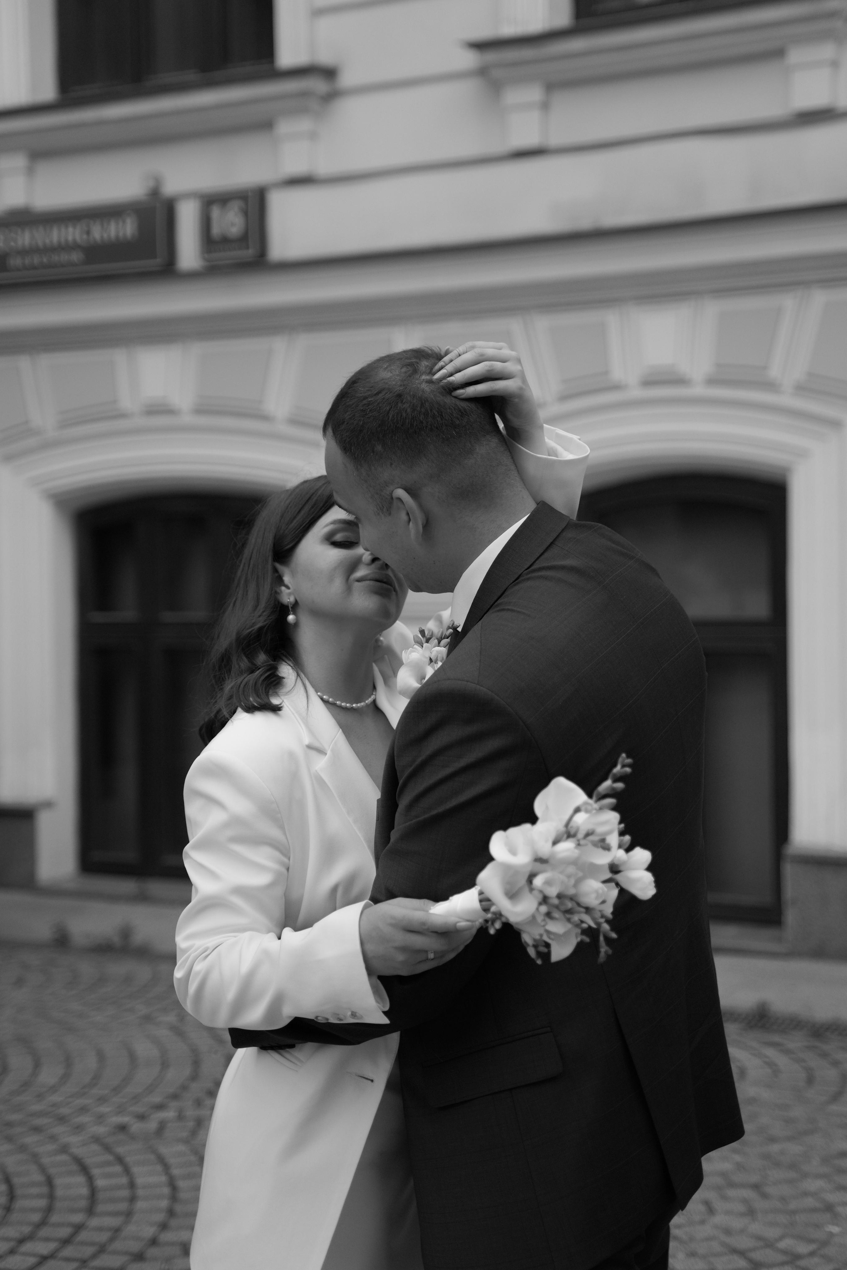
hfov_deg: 25.1
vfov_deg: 36.9
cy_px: 635
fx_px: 1906
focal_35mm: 54
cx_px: 424
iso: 640
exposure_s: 1/320
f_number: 2.8
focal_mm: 54
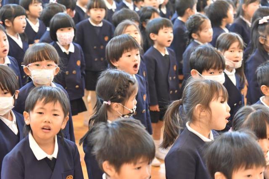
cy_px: 90
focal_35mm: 70
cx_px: 134
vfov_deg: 19.4
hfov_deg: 28.9
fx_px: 523
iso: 5000
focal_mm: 70
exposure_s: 1/100
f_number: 5
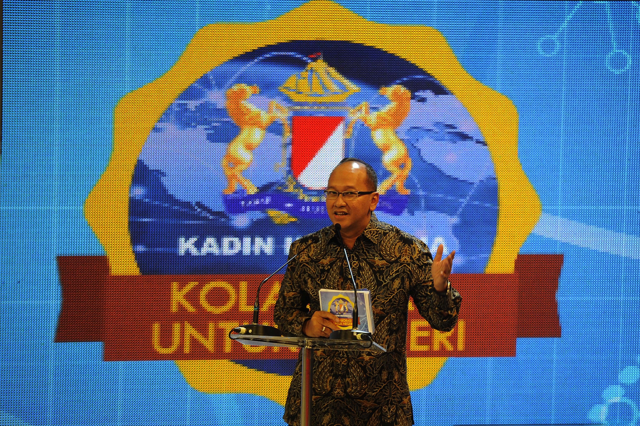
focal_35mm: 200
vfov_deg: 6.9
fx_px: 3553
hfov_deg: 10.3
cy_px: 213
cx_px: 320
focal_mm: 200
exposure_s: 1/125
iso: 800
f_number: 2.8
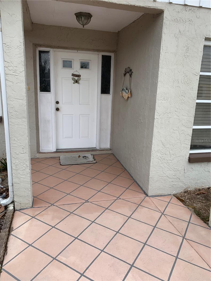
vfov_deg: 67.3
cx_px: 106
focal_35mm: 26
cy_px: 140
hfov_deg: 53.1
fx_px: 211
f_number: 1.8
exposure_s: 1/727
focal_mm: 4.25
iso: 25
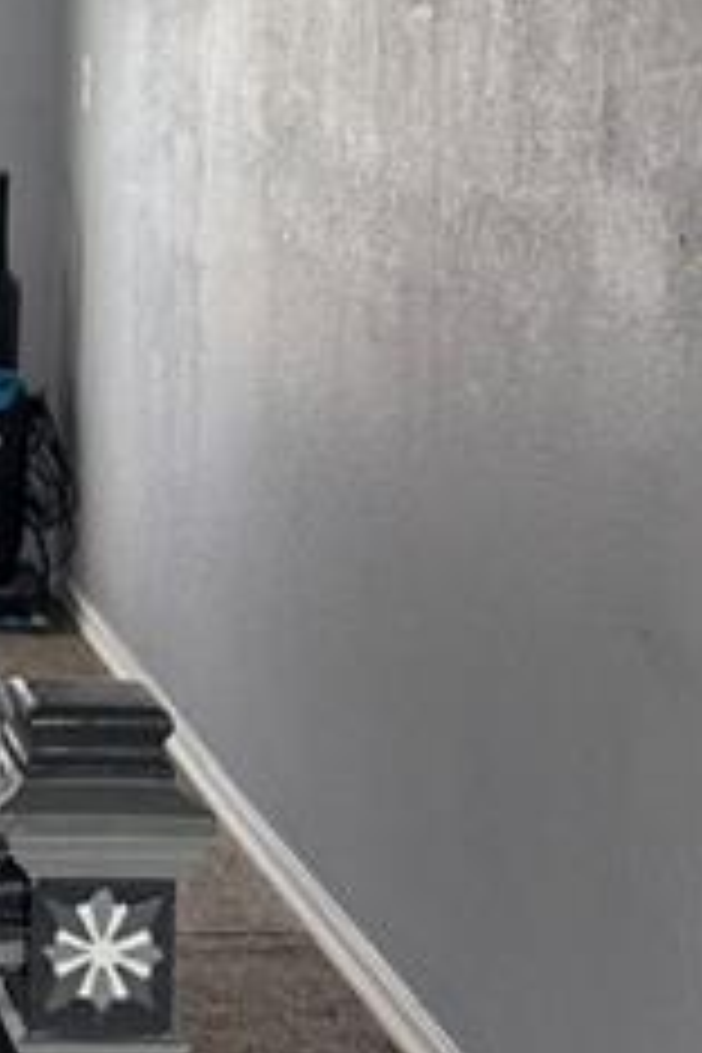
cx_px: -328
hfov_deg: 15.5
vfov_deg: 24.6
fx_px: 2398
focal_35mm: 82
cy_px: 342
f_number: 1.78
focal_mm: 6.76
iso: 200
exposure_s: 1/86
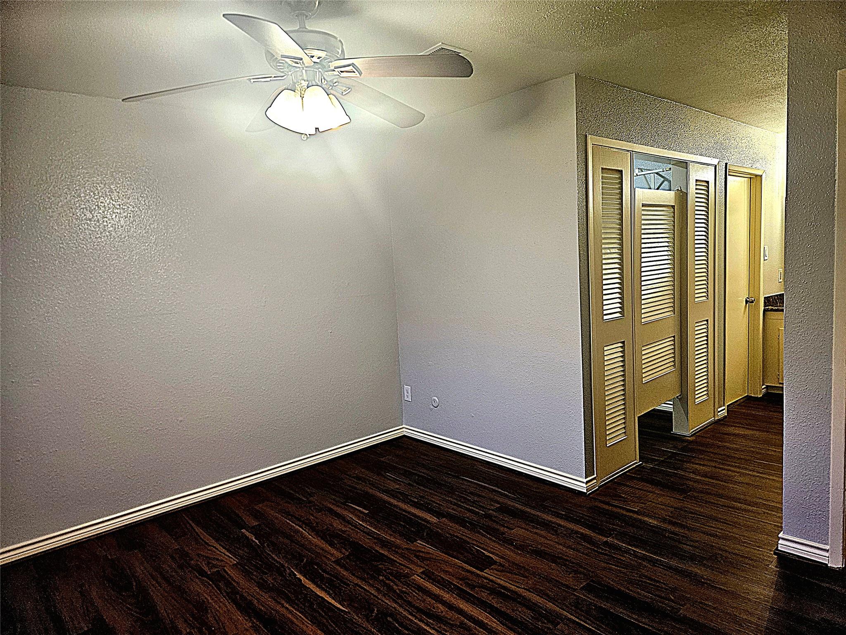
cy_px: 318
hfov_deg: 73.9
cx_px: 423
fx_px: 562
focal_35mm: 23
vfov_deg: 58.9
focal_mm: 5.4
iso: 250
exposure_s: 1/120
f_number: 1.8
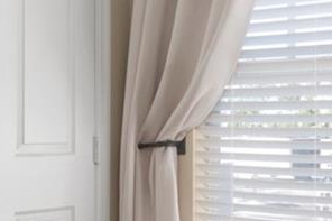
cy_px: 113
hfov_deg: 24.9
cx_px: 101
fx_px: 747
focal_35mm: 81
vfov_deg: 16.8
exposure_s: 1/25
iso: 400
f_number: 7.1
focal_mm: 10
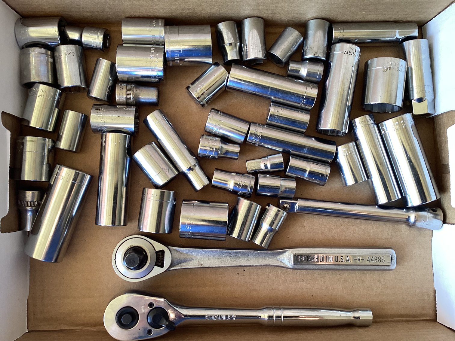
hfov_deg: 58.3
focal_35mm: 31
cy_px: 170
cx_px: 228
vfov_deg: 45.4
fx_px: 408
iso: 50
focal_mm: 3.3
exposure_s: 1/60
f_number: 2.4
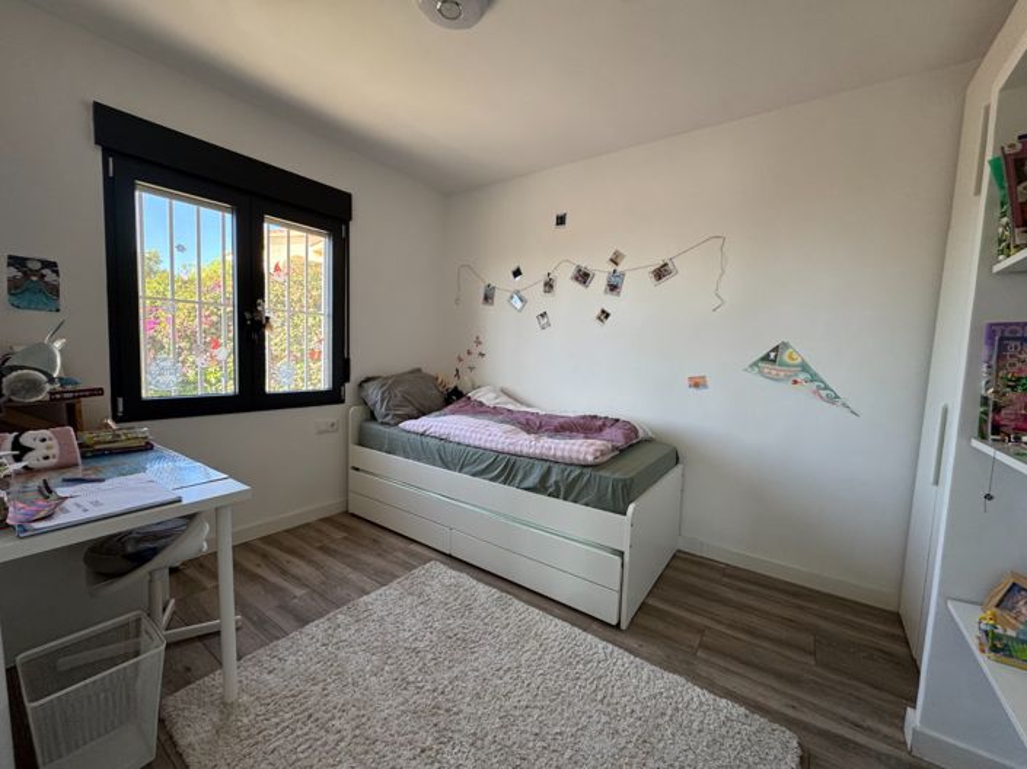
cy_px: 384
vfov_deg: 85.6
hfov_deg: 102.1
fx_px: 415
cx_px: 514
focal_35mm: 14
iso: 160
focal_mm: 2.22
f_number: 2.2
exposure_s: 1/99
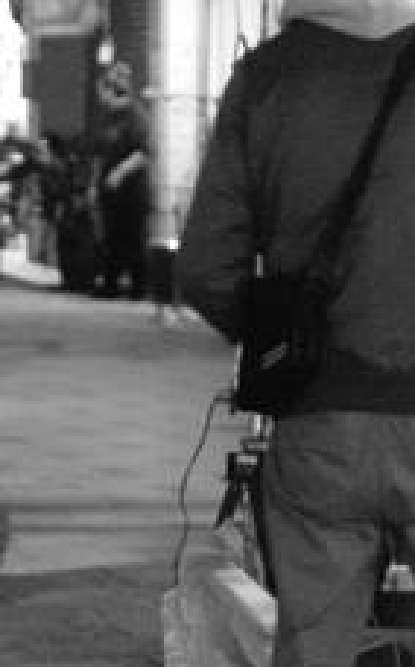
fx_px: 3411
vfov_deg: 11.2
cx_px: 304
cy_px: 389
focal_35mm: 188
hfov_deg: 7.0
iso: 800
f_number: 2.8
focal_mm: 24.2
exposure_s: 1/20
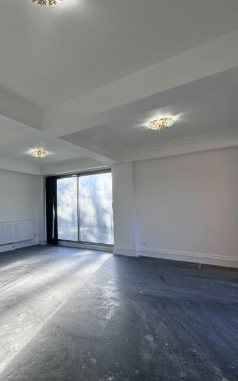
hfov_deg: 57.5
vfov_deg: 85.0
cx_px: 68
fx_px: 207
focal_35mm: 20
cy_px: 190
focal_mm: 2.22
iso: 40
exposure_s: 1/134
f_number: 2.2
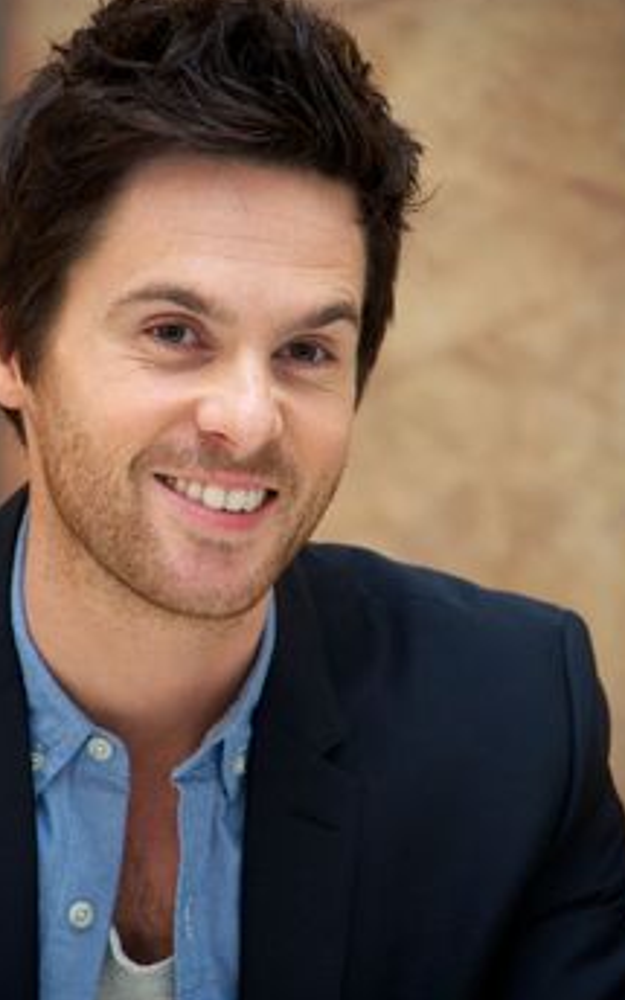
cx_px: 262
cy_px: 515
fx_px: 6459
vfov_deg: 8.9
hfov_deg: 5.5
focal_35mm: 237
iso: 2000
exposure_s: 1/60
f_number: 5.6
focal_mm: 200
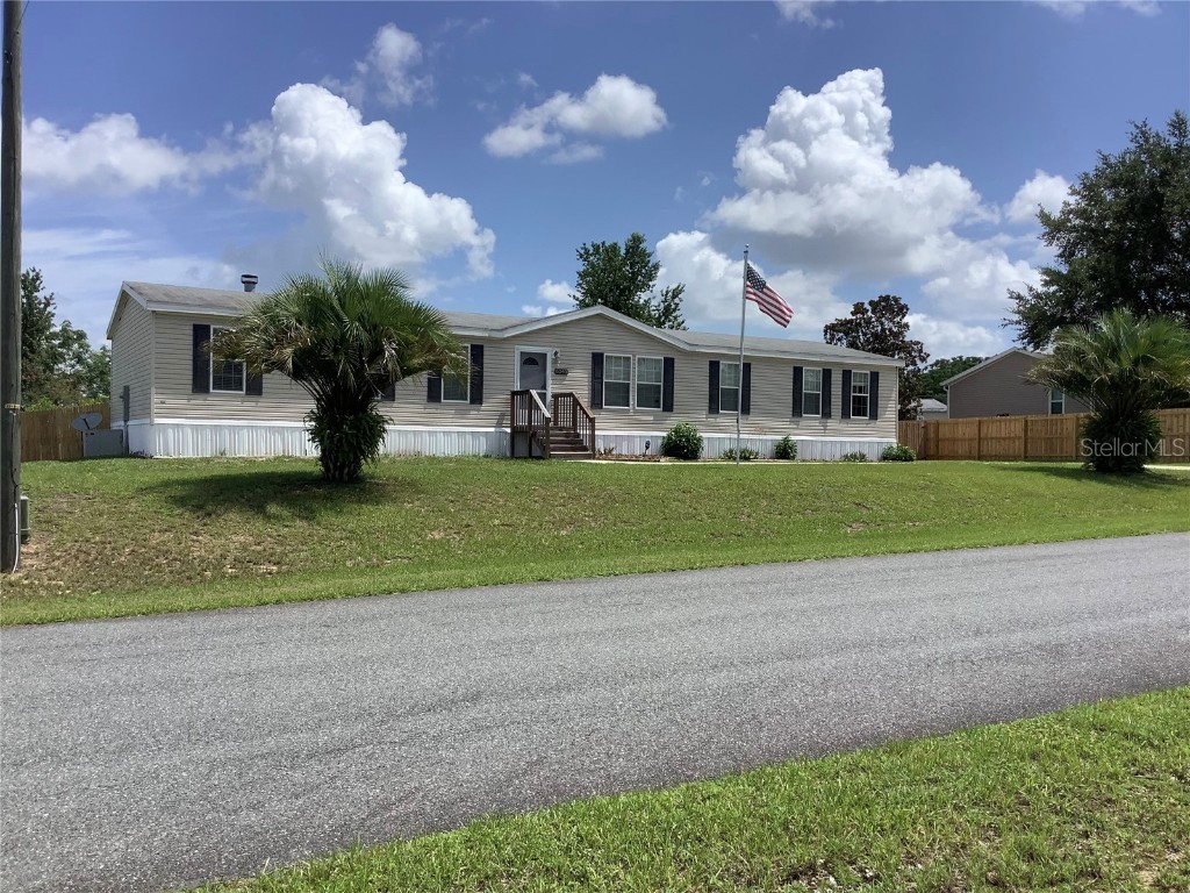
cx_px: 595
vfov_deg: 45.4
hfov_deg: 58.4
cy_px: 446
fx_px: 1066
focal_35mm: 31
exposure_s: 1/1852
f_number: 2.4
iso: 25
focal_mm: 3.3
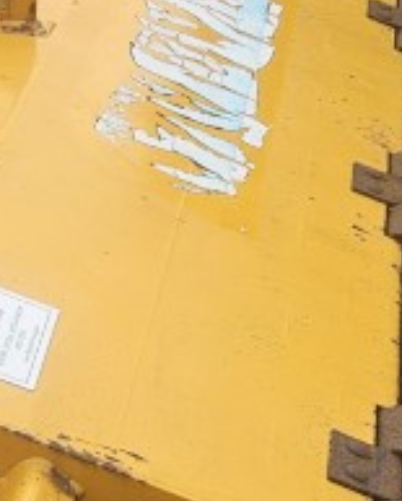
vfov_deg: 16.1
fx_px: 1766
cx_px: 67
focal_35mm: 119
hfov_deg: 12.9
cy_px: 335
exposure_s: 1/209
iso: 25
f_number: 1.8
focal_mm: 5.4
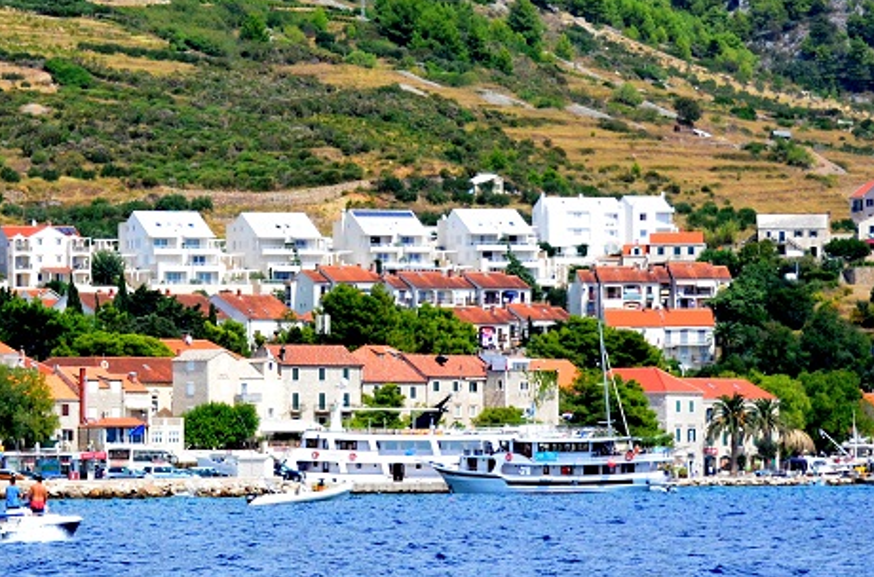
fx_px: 5520
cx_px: 178
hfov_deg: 9.0
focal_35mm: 228
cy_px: 312
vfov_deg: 6.0
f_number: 4.5
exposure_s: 1/8000
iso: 1600
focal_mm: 70
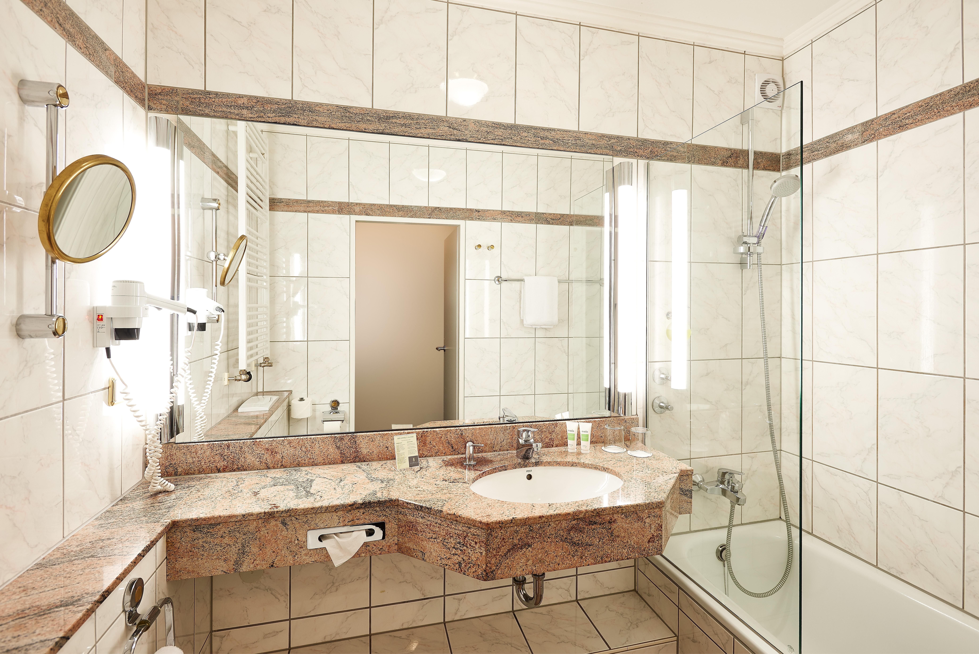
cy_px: 327
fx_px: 462
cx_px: 490
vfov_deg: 70.5
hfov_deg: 93.3
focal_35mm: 17
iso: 200
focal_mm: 17
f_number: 8
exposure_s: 1/4
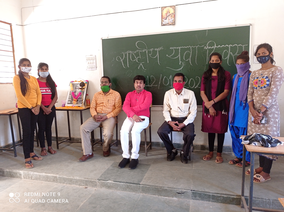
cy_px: 106
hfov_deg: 63.5
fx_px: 230
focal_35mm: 28
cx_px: 142
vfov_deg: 49.7
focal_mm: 4.7
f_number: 1.79
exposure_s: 1/33.3
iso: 285
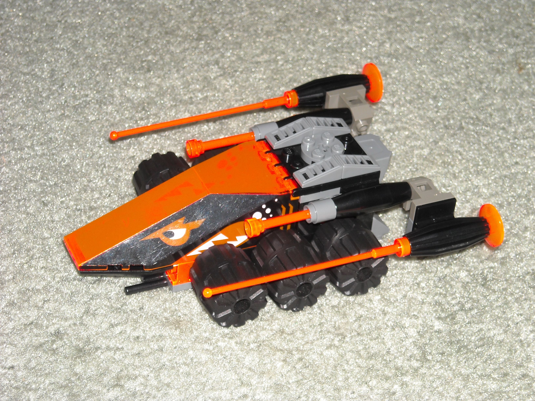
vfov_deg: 14.1
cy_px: 200
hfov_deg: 18.7
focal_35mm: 105
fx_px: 1623
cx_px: 268
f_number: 4.7
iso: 100
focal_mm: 17.1
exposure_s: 1/125
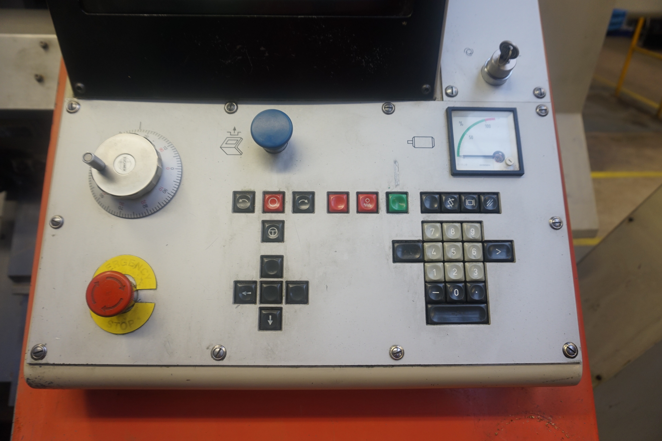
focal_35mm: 24
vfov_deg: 53.1
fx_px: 441
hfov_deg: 73.8
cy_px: 220
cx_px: 331
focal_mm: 16
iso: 250
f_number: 4
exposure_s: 1/60
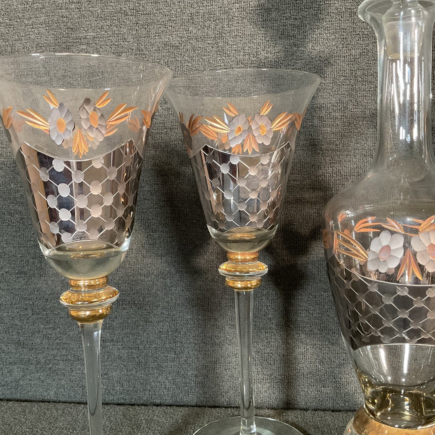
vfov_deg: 47.2
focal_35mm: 35
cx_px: 201
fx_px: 498
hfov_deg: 47.2
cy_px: 215
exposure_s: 1/60
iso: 250
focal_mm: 3
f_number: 1.8
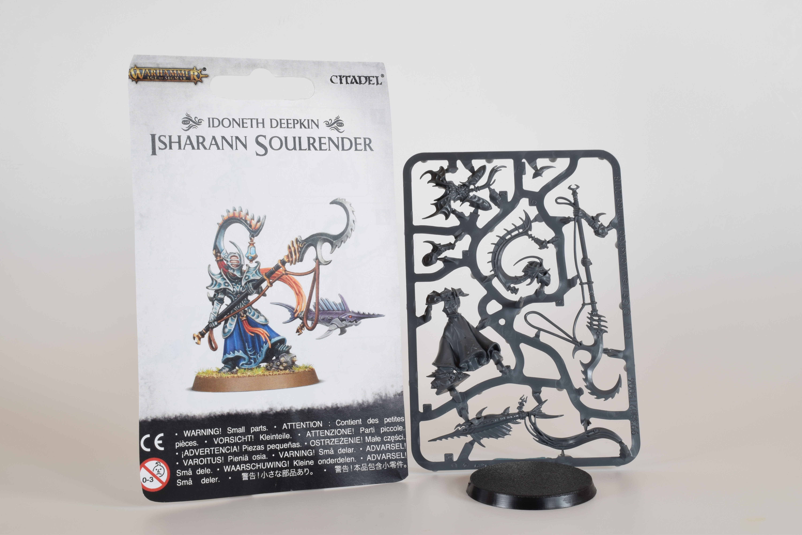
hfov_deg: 33.4
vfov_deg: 22.6
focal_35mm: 60
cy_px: 268
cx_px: 401
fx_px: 1337
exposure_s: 1/2.5
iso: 100
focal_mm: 40
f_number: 25
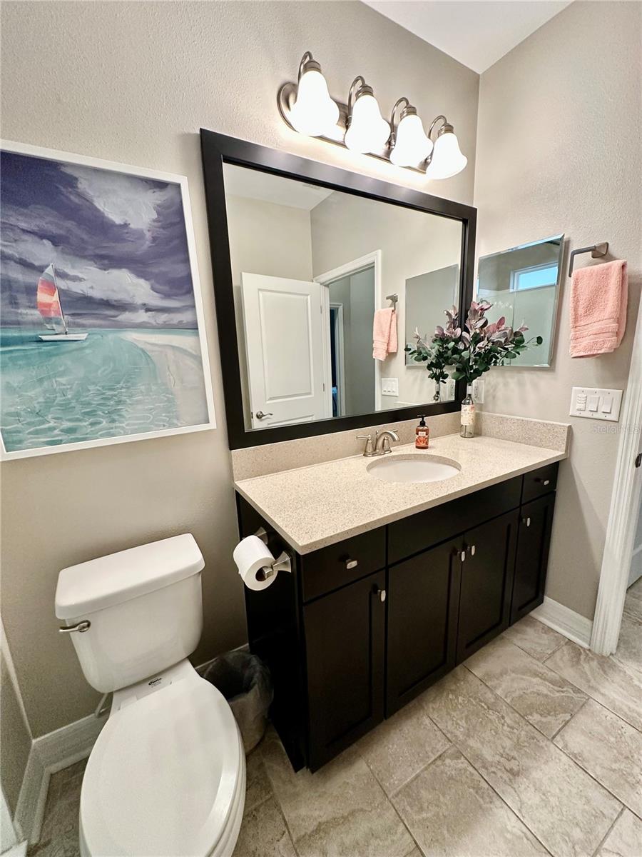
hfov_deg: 85.7
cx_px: 321
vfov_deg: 102.1
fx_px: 346
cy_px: 428
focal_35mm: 14
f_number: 2.2
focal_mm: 2.22
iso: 250
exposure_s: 1/120
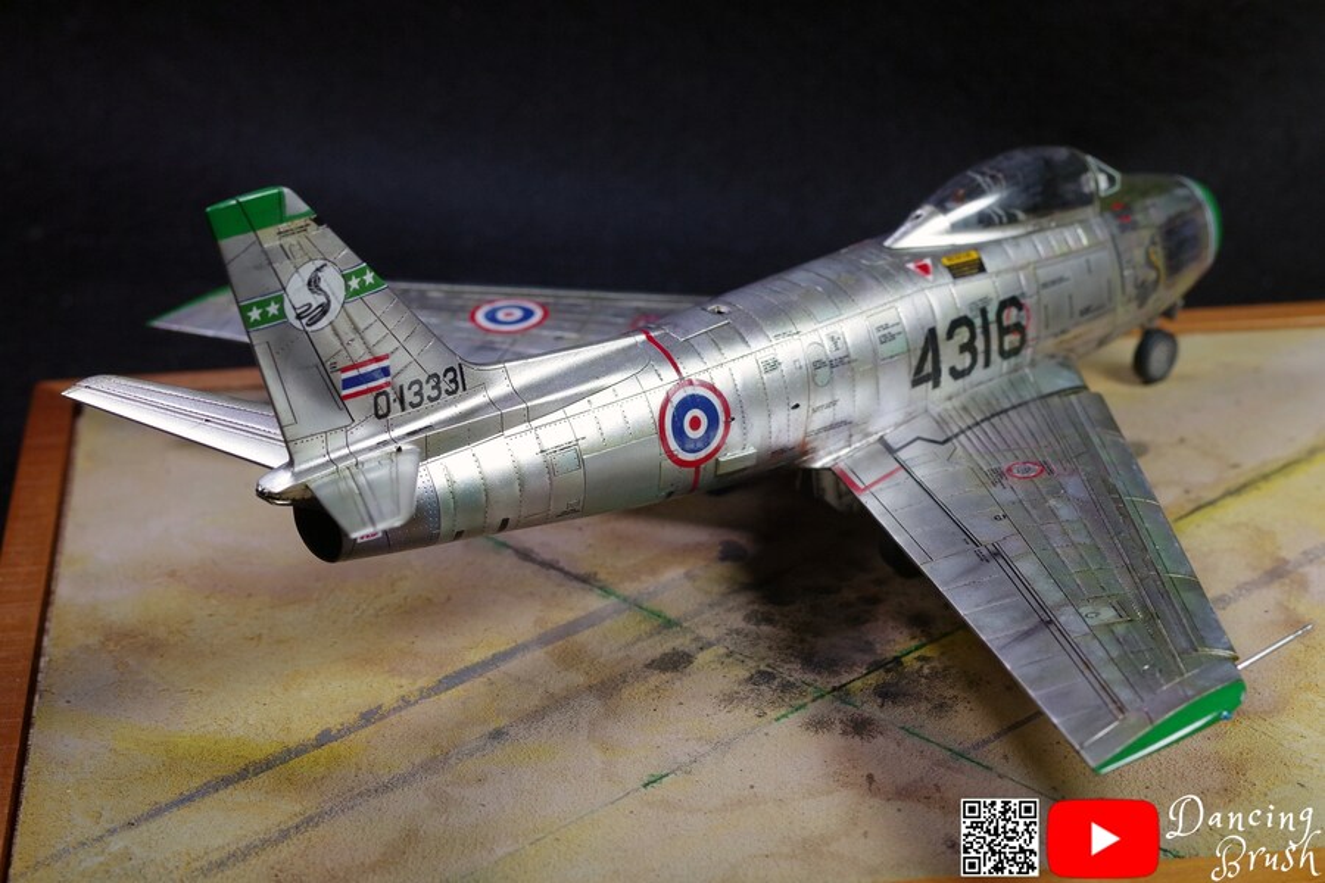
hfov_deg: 27.0
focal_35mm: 75
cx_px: 662
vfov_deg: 18.2
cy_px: 442
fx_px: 2760
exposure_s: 1/160
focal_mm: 50
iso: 800
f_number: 8
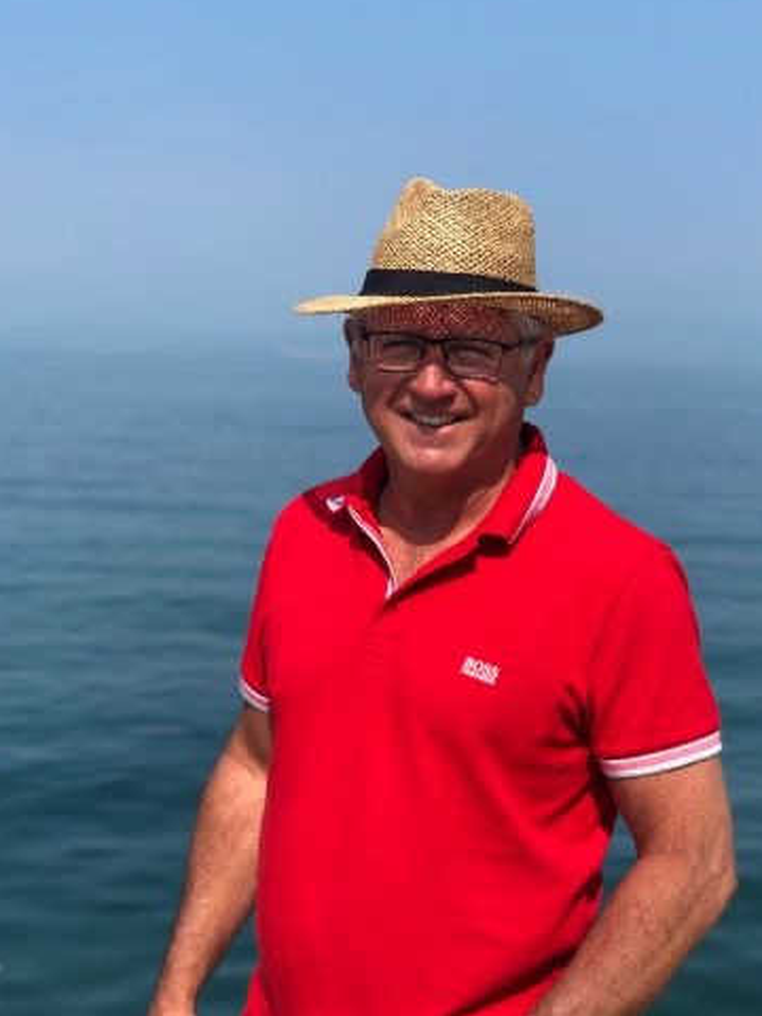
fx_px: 1908
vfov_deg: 29.8
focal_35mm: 65
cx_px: 419
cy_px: 603
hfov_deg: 22.6
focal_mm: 6
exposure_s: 1/787
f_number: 2.4
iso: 16
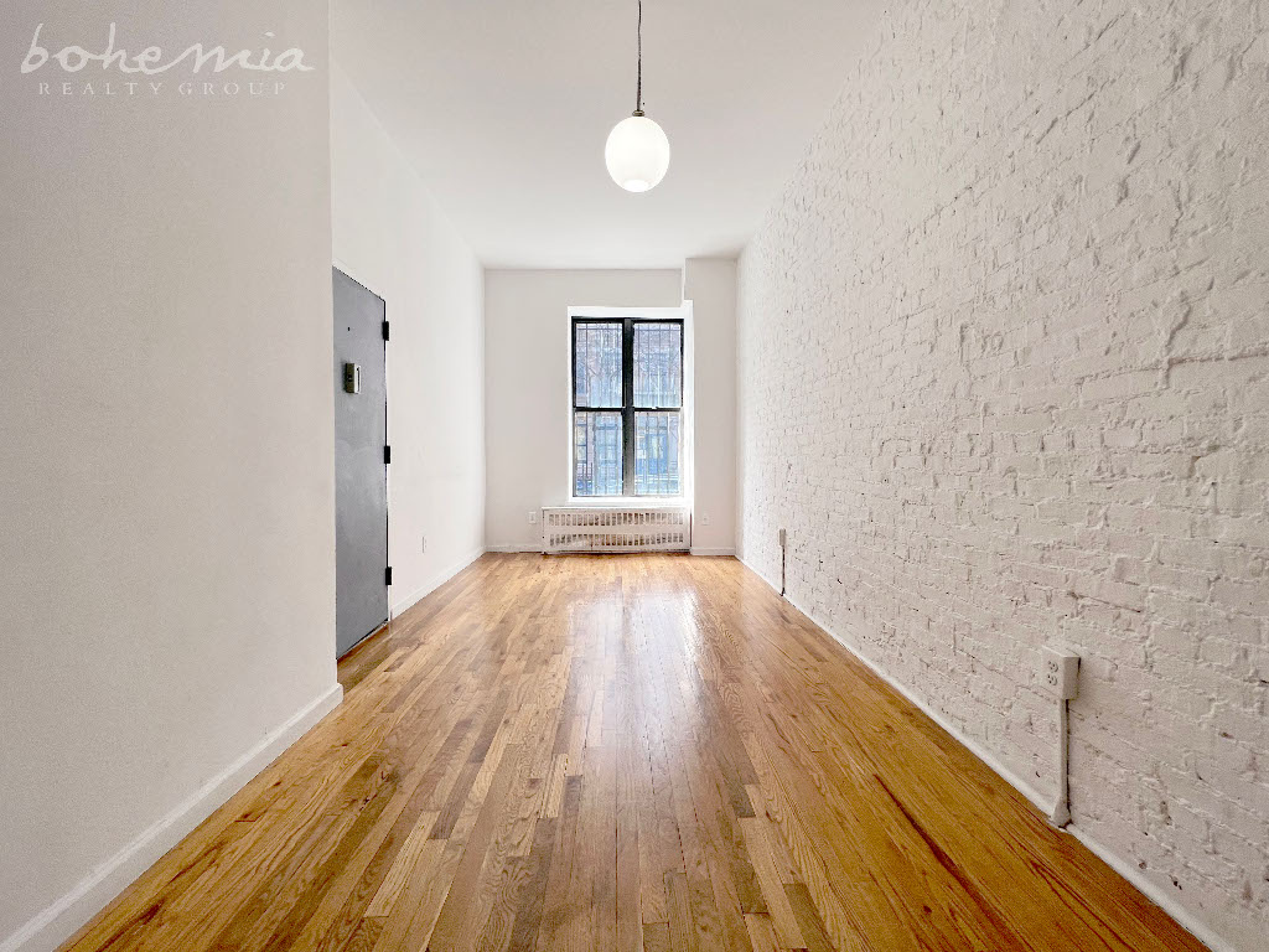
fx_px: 477
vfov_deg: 89.9
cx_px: 634
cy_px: 476
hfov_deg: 106.2
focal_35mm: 13
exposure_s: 1/120
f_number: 1.8
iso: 50
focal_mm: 1.57
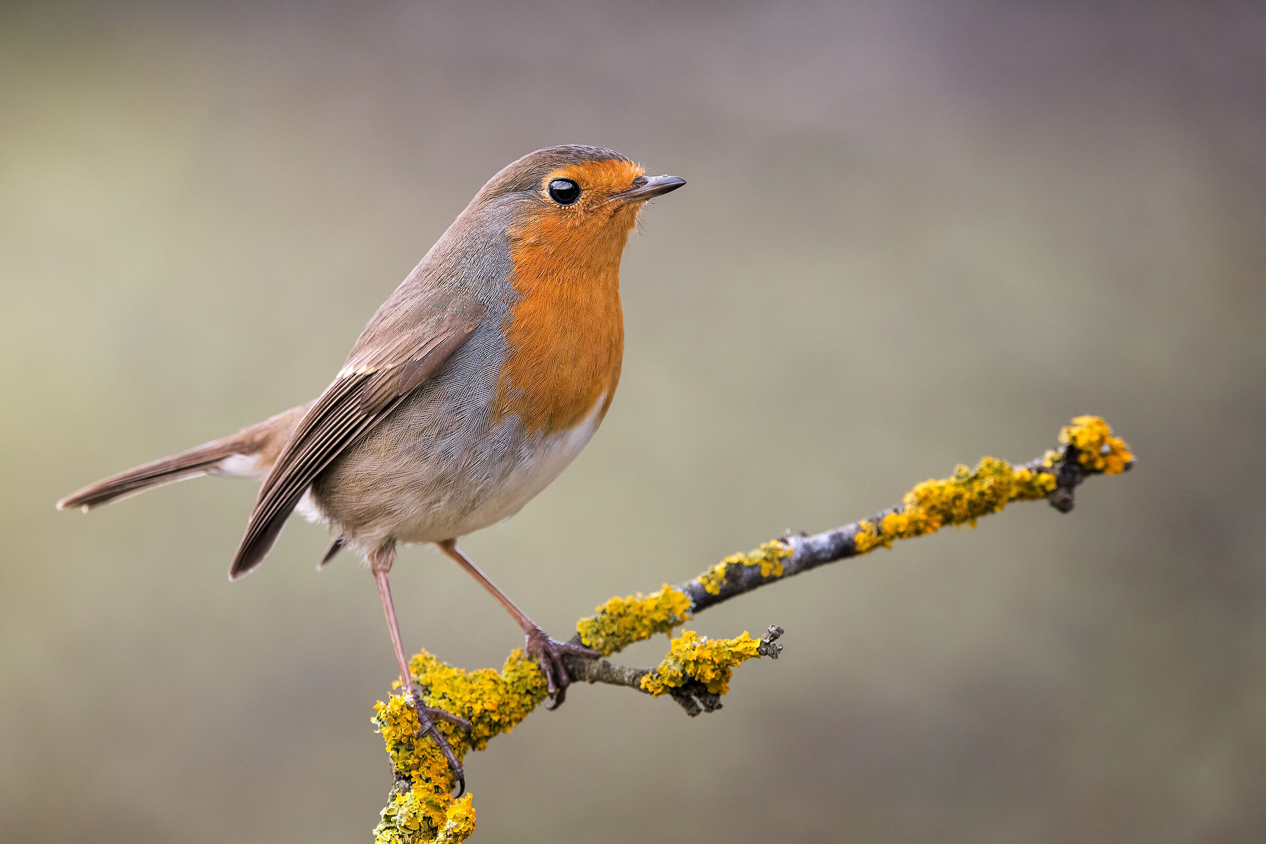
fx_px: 17582
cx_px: 633
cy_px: 422
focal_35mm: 500
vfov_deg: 2.7
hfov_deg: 4.1
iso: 800
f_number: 8
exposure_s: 1/640
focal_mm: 500
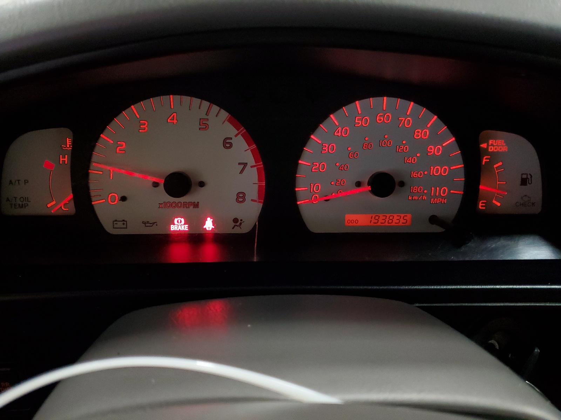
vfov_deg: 53.1
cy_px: 210
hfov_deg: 67.3
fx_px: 421
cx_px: 280
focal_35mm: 26
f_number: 1.5
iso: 322
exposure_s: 1/40
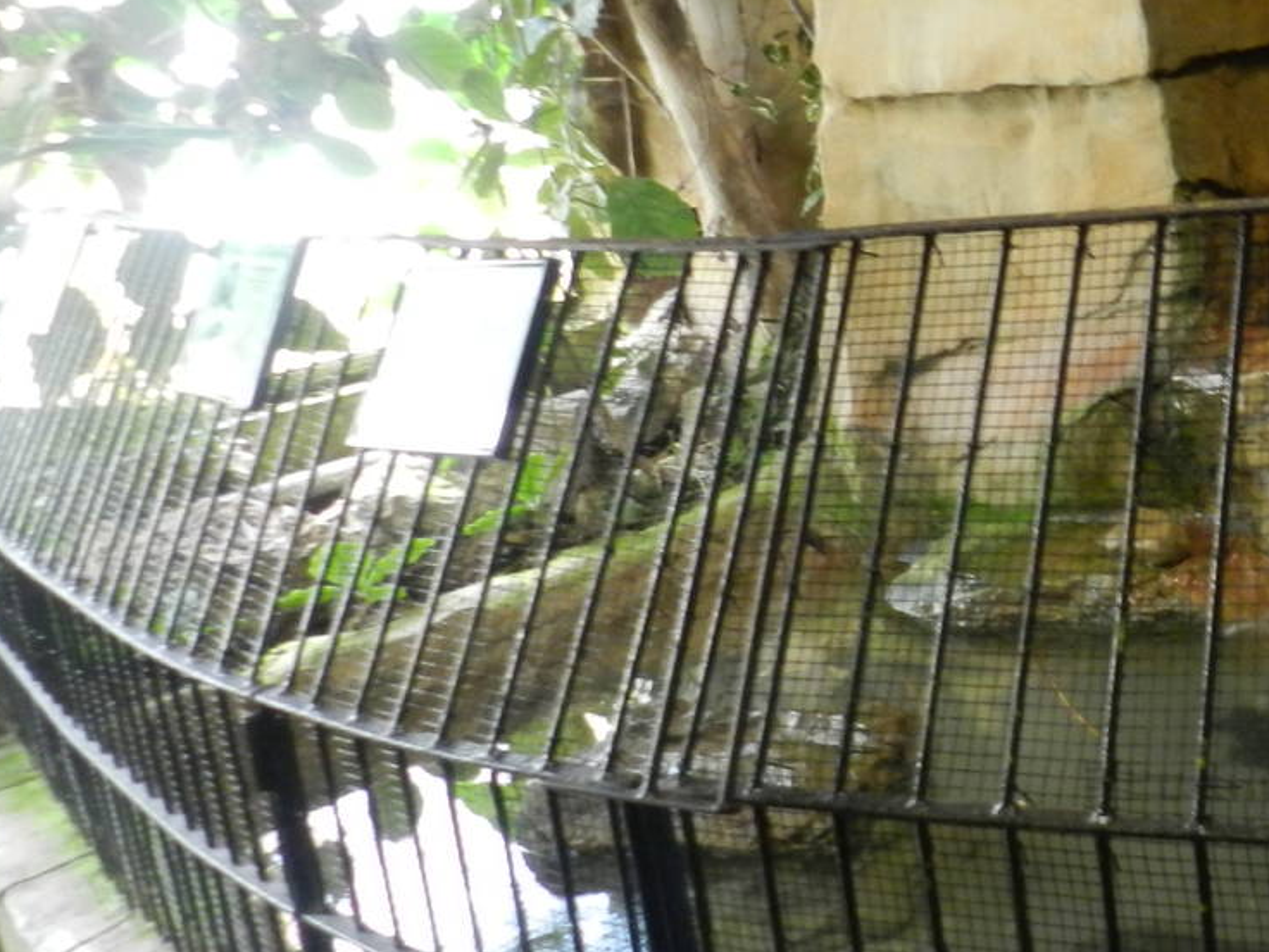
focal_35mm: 50
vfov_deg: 28.9
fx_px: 1833
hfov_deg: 34.1
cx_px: 1329
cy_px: 331
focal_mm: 4
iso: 400
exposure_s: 1/4
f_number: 3.4
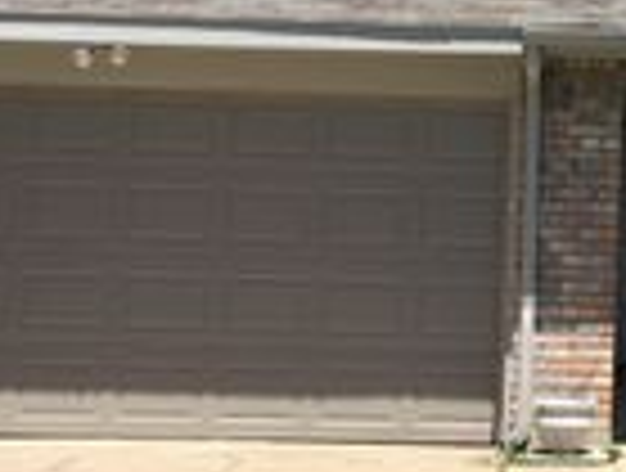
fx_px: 1886
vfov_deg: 14.3
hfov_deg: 18.3
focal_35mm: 104
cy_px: 133
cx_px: 644
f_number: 2.2
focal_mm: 4.15
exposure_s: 1/1799
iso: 32
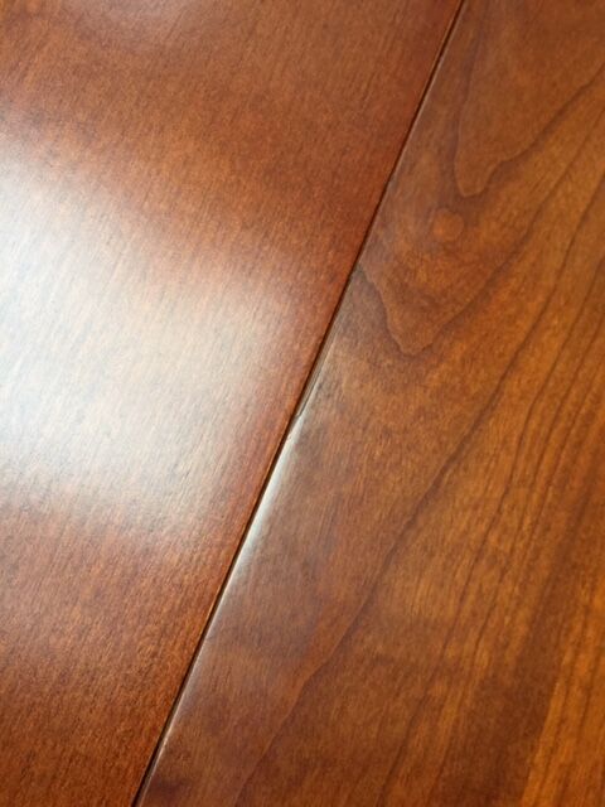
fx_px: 676
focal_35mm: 29
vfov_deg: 61.7
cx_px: 302
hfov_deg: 48.2
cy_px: 404
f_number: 2.2
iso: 64
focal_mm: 4.15
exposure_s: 1/33
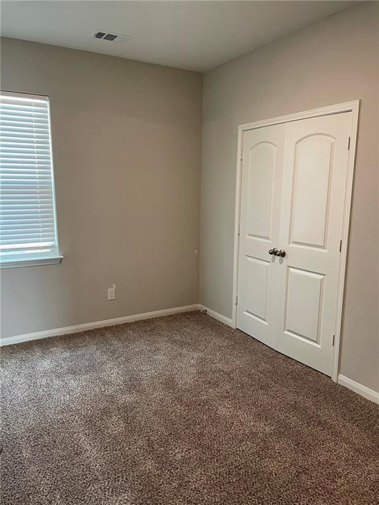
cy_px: 252
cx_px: 190
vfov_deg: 67.3
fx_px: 380
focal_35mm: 26
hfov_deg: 53.1
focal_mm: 4.2
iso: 160
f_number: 1.6
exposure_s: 1/60
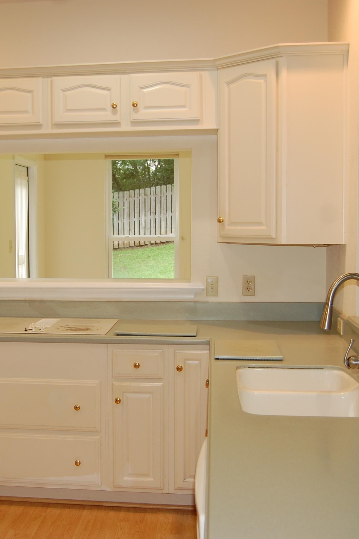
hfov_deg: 26.6
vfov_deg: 39.6
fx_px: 748
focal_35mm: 50
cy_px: 269
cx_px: 87
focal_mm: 22
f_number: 3.8
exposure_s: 1/60
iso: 400
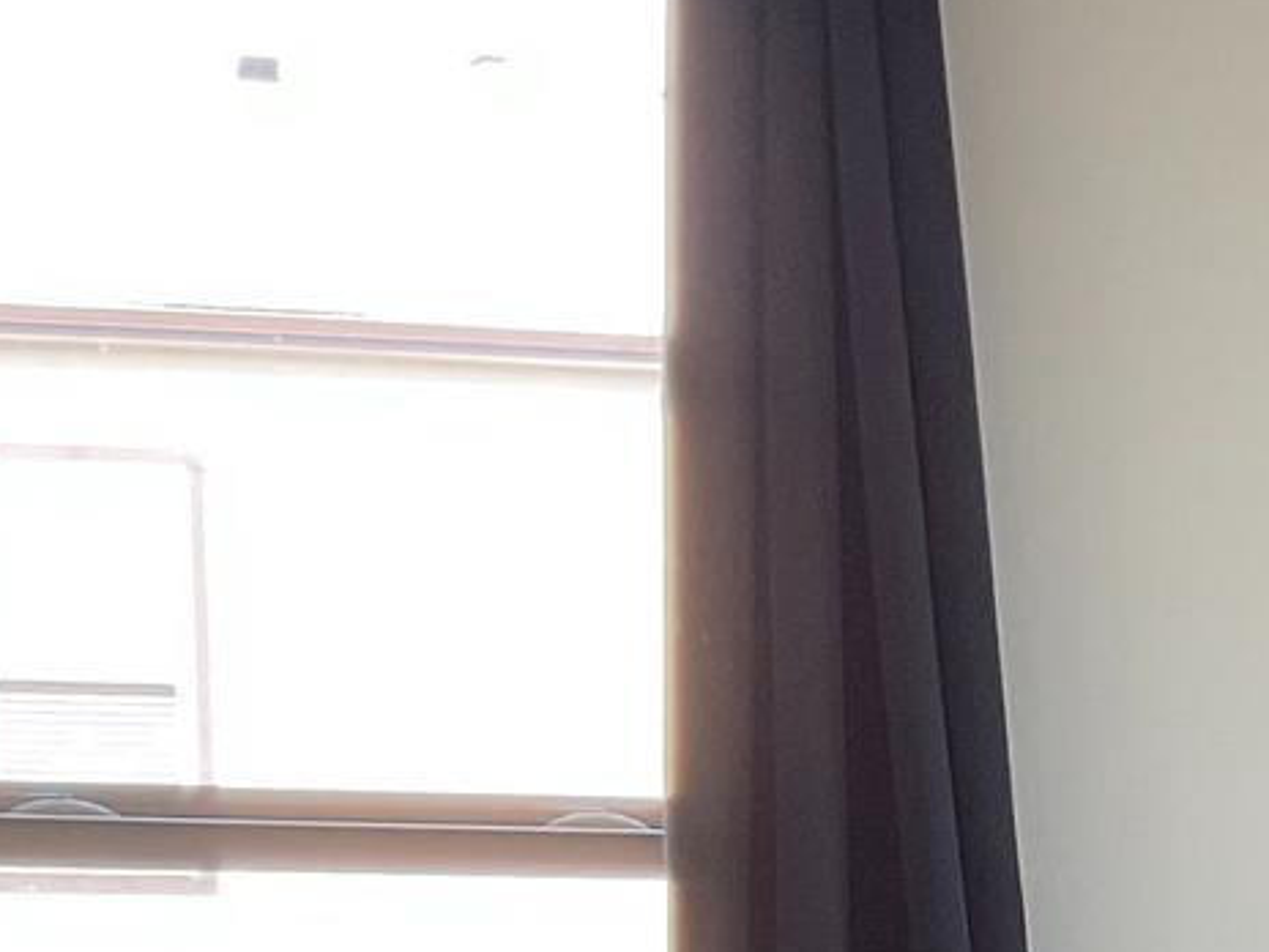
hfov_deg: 13.5
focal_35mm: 128
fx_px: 4692
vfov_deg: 11.2
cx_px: 2418
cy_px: 1340
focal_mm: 3
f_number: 1.8
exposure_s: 1/120
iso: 32
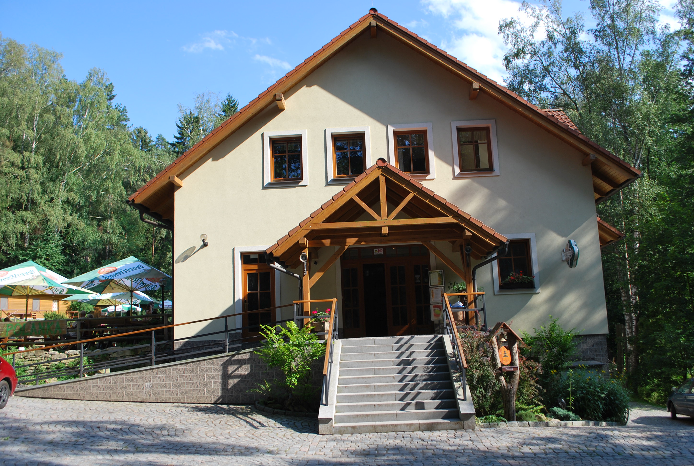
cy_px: 233
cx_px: 347
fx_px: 580
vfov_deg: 43.8
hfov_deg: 61.8
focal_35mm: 30
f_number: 6.3
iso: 100
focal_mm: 20
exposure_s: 1/160
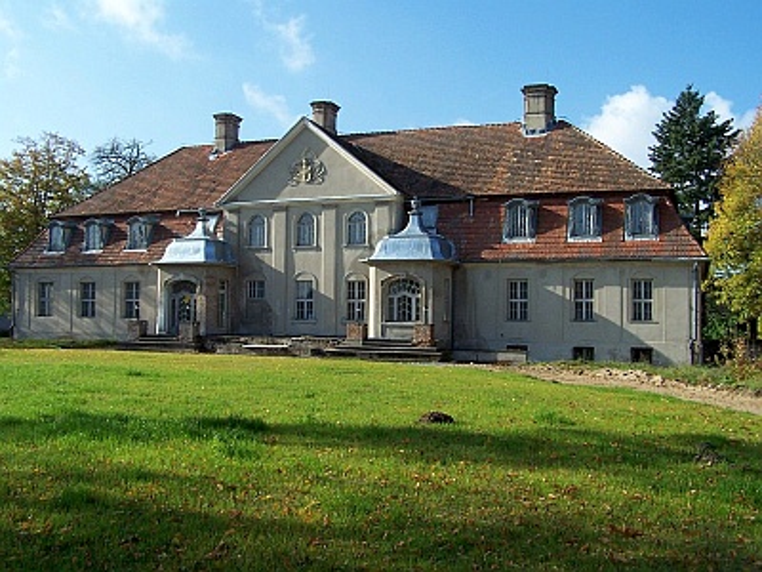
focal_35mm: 38
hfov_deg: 49.0
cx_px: 381
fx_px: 836
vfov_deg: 37.7
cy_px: 286
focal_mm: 6.3
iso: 80
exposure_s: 1/500
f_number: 4
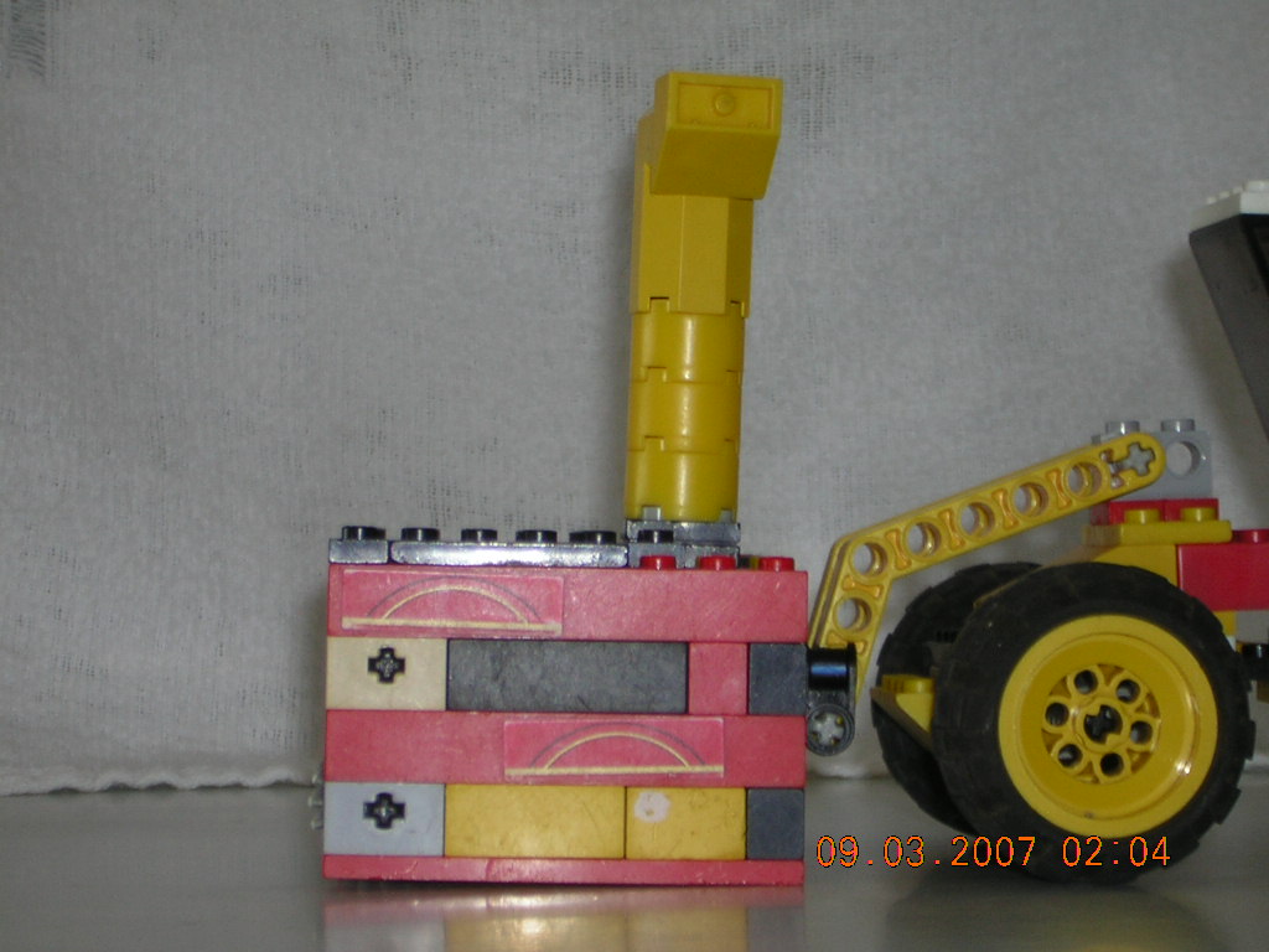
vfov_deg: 14.2
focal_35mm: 104
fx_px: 3813
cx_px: 634
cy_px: 476
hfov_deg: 18.9
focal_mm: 13.6
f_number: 4.6
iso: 50
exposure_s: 1/60.1
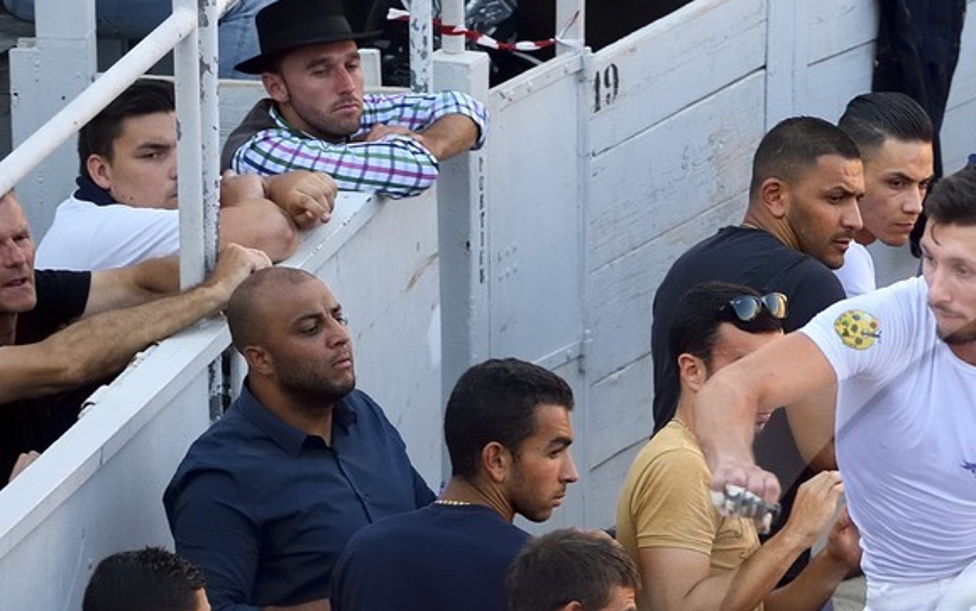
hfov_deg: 6.1
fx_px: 9020
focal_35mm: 339
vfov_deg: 3.9
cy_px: 860
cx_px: 1292
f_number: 4.5
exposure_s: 1/1000
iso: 800
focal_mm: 120
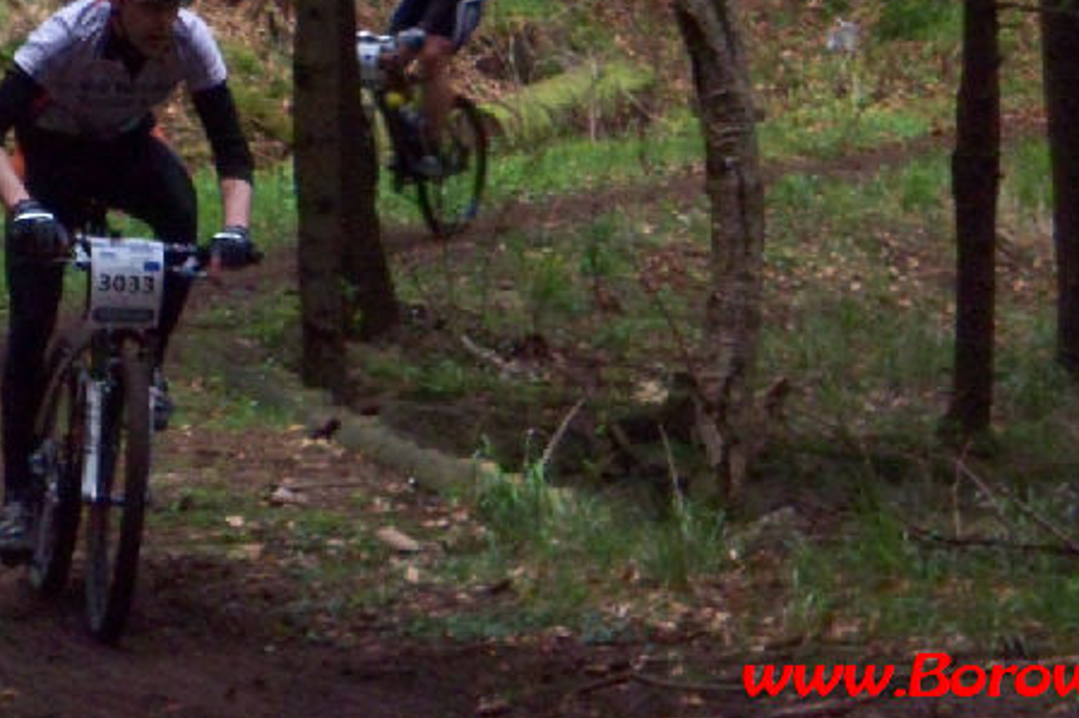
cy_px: 12
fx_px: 6501
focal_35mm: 217
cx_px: 322
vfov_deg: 6.3
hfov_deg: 9.5
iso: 400
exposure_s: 1/125
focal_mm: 19.2
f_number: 4.4
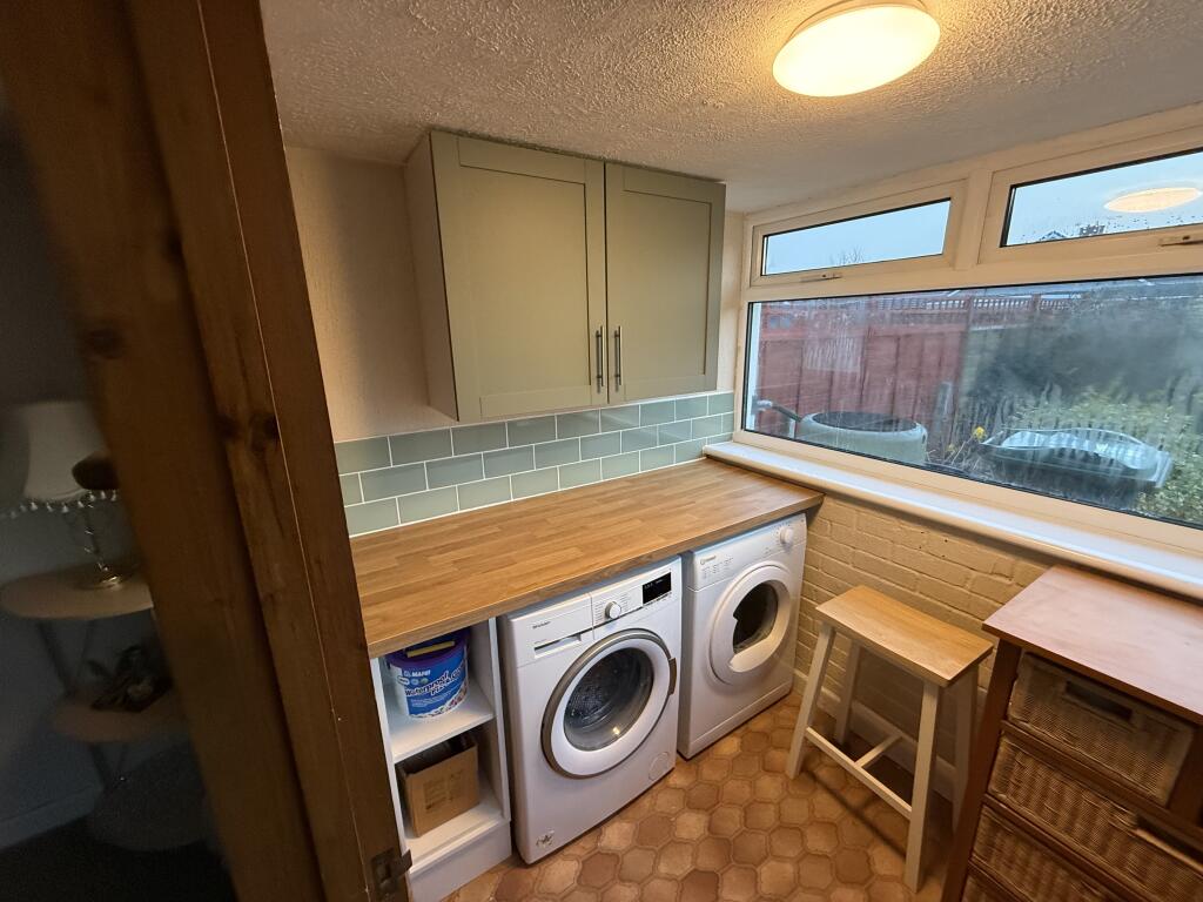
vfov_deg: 85.7
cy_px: 451
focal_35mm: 14
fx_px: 487
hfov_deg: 102.1
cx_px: 602
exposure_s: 1/100
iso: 400
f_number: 2.2
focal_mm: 2.22
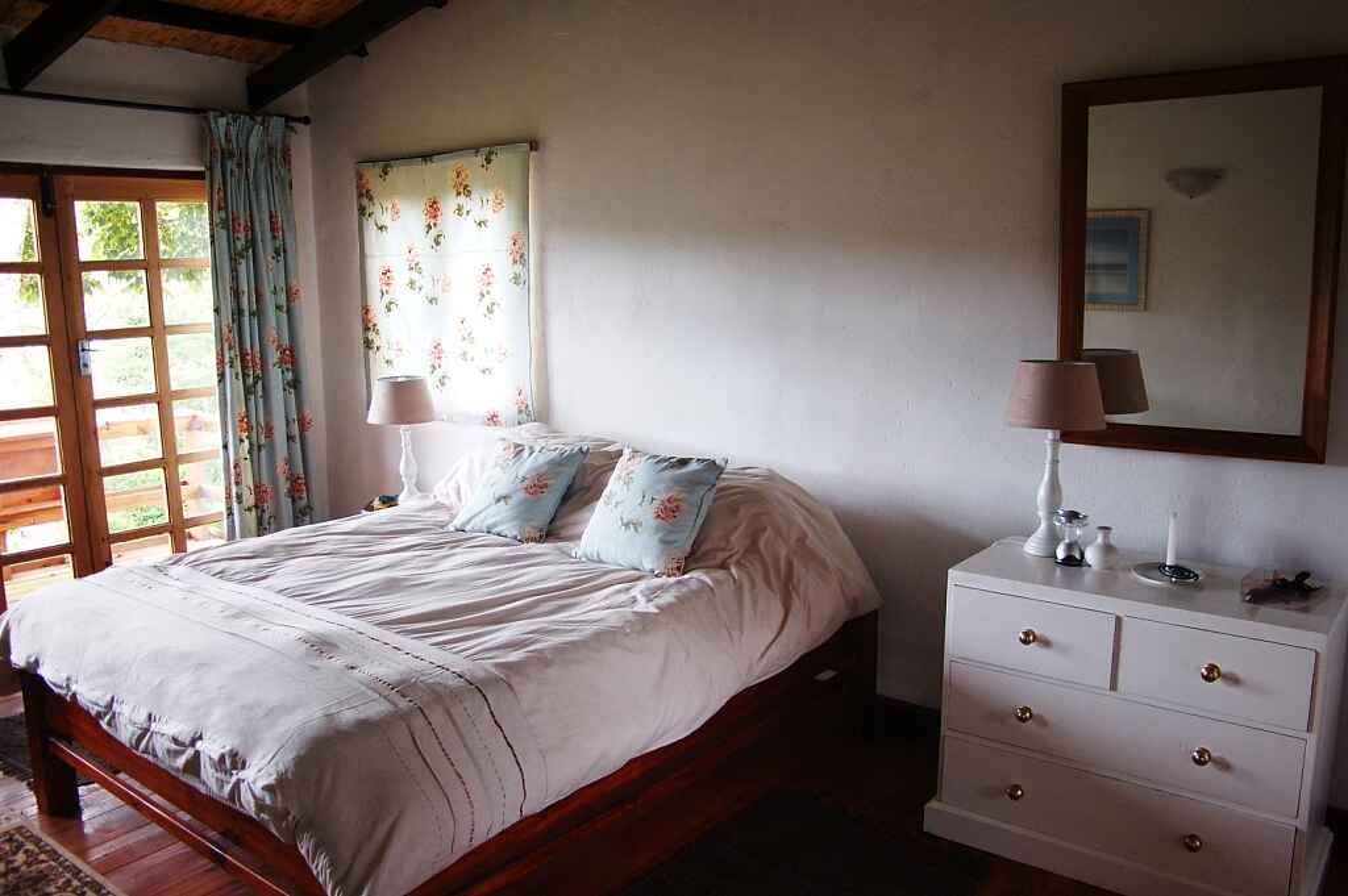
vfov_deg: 47.9
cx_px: 674
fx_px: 1010
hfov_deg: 67.4
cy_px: 448
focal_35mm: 27
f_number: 4
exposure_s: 1/50
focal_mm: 18
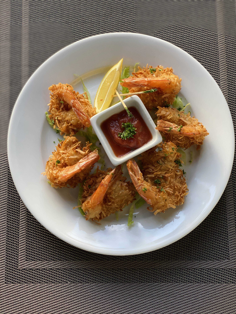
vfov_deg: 36.8
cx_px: 118
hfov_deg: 28.0
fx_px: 473
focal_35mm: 52
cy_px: 157
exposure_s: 1/122
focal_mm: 6
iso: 200
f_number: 2
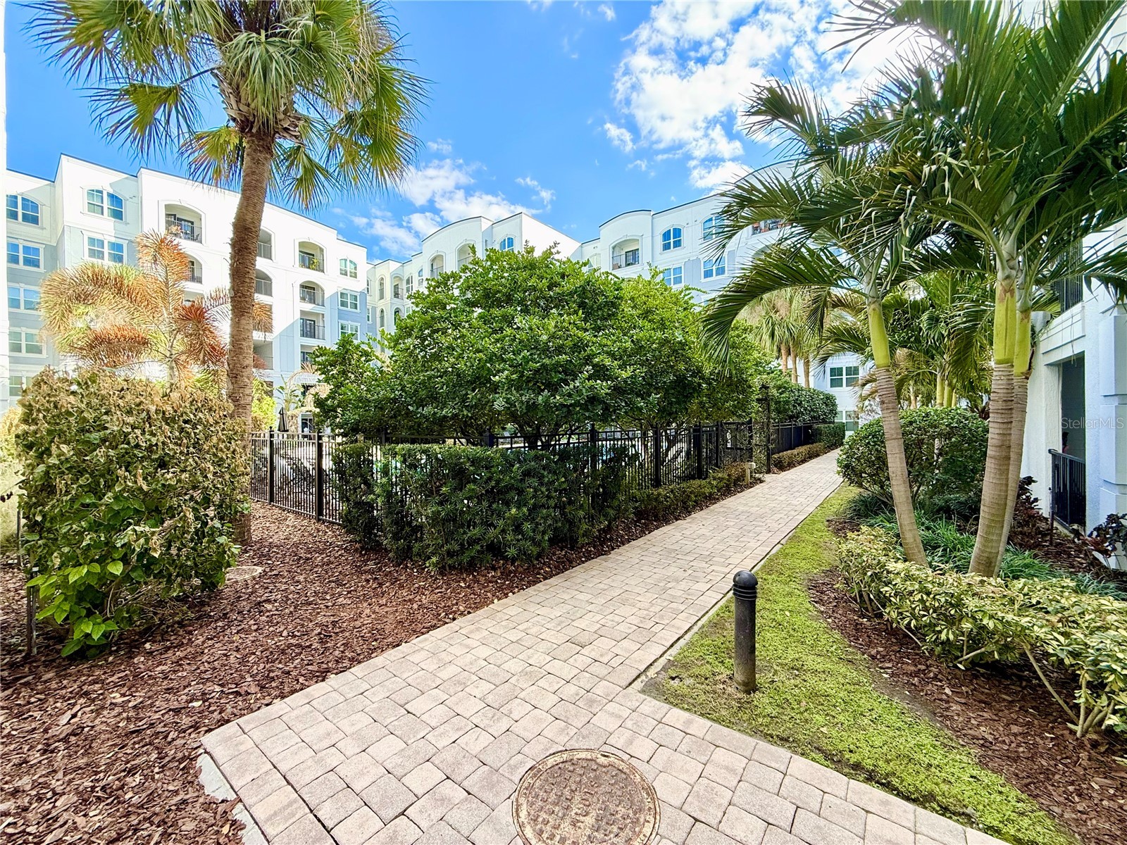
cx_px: 564
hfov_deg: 102.1
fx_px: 456
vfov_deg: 85.7
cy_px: 422
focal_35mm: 14
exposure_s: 1/188
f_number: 2.2
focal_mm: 2.22
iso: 64
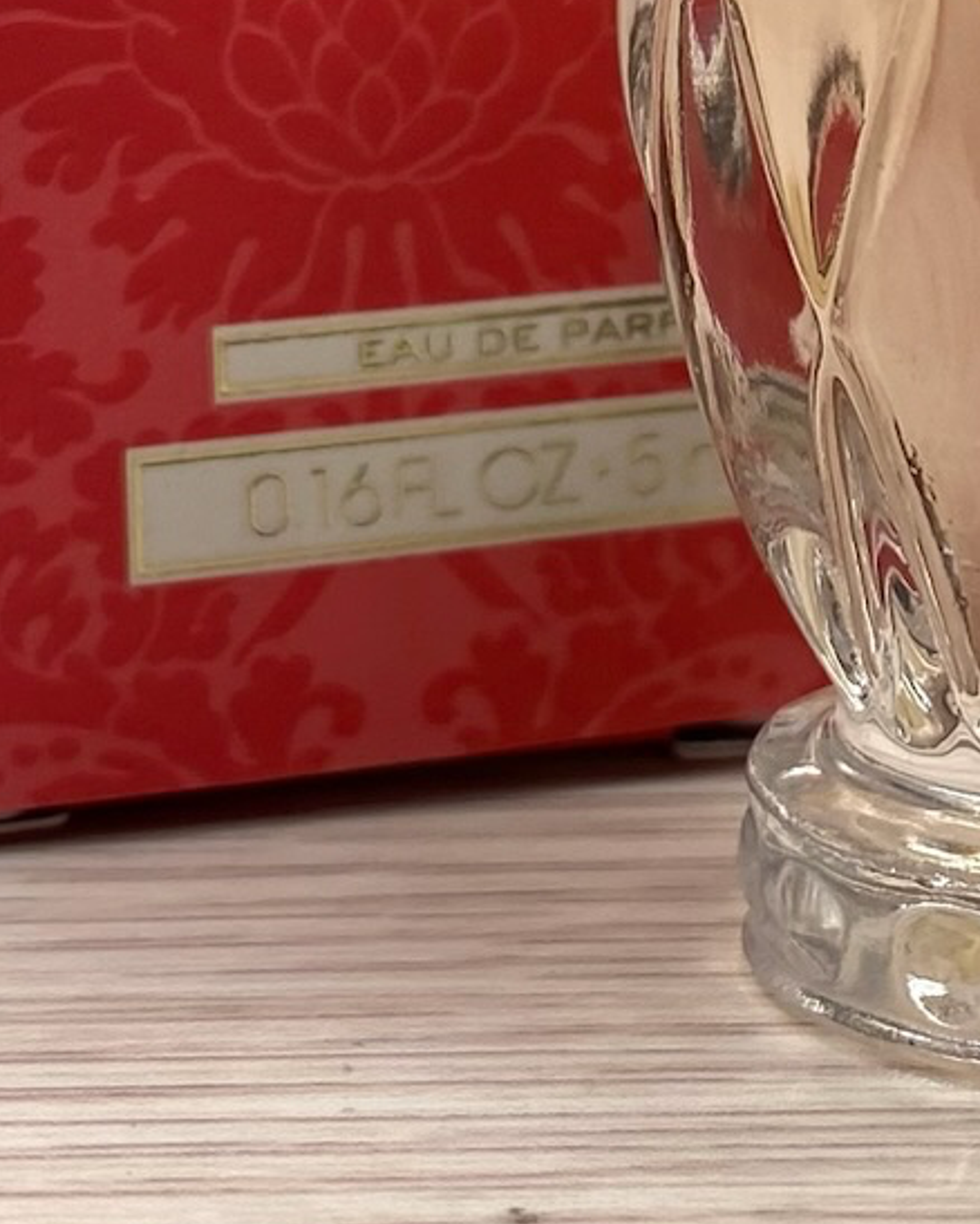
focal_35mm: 95
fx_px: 3442
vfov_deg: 19.2
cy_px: -175
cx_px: 680
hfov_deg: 16.2
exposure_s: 1/120
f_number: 1.8
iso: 40
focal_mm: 4.25
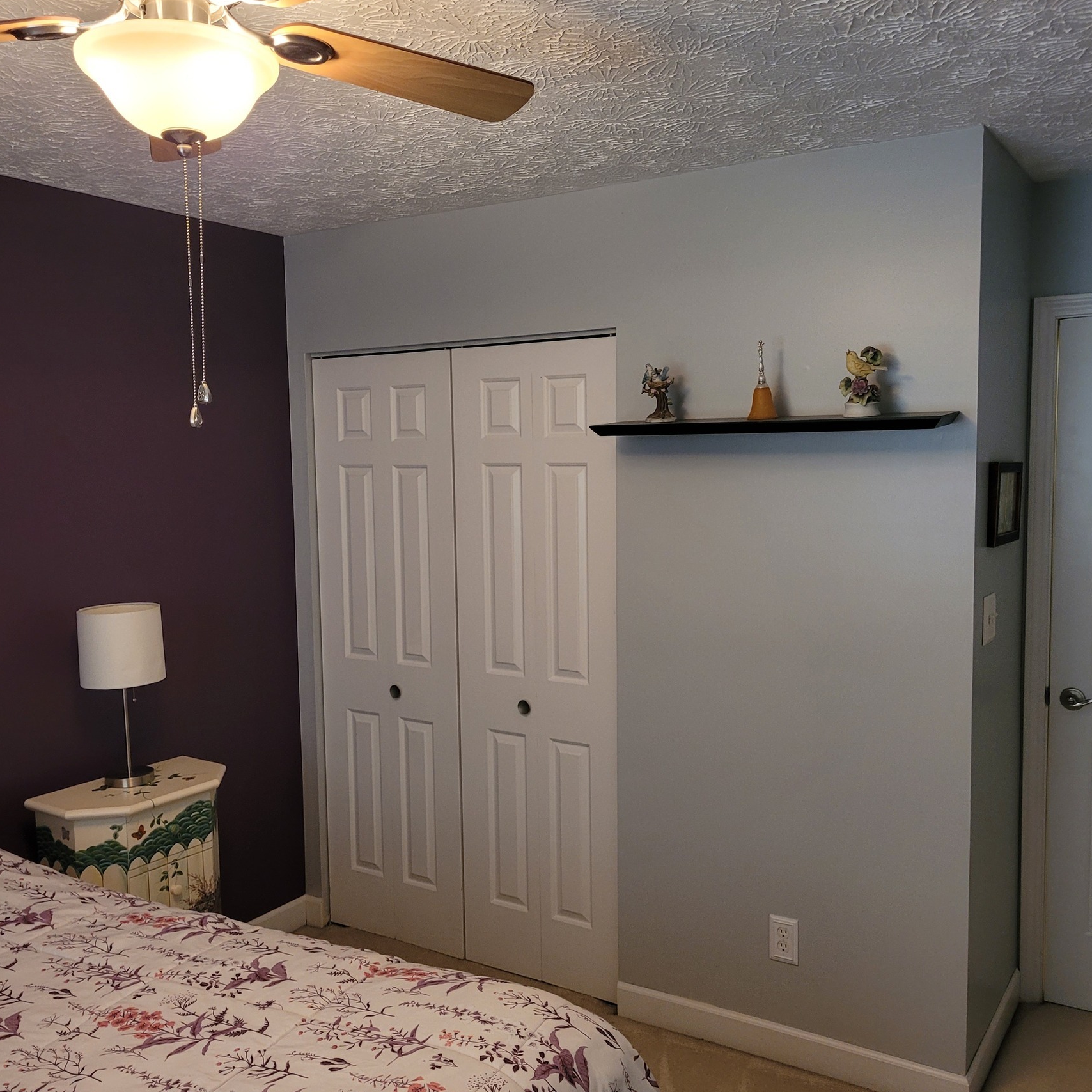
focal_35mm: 31
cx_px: 546
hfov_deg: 52.5
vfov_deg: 52.5
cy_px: 528
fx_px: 1106
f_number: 1.8
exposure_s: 1/40
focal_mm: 5.4
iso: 200
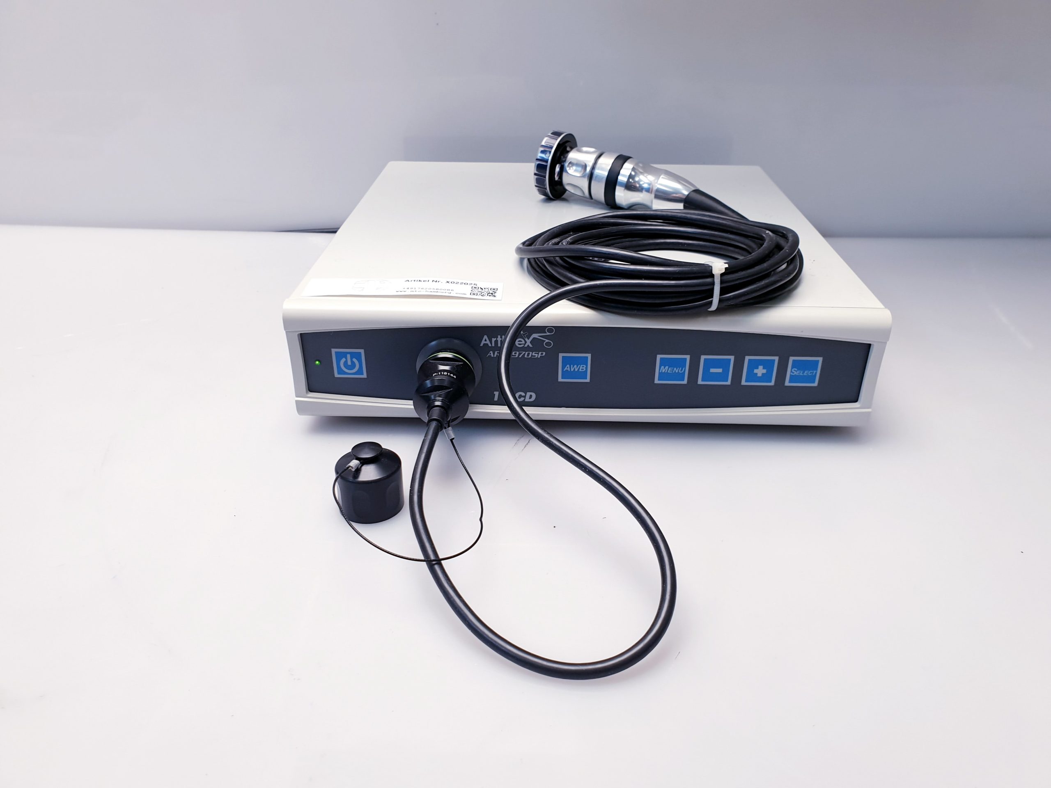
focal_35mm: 26
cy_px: 394
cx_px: 526
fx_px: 789
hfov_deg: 67.3
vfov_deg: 53.1
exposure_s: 1/50
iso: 64
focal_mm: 4.3
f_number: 2.4
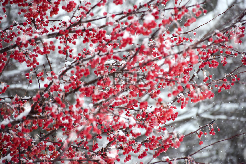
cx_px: 123
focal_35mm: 210
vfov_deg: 6.5
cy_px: 82
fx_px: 1435
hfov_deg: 9.8
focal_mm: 140
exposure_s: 1/500
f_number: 5.6
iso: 400
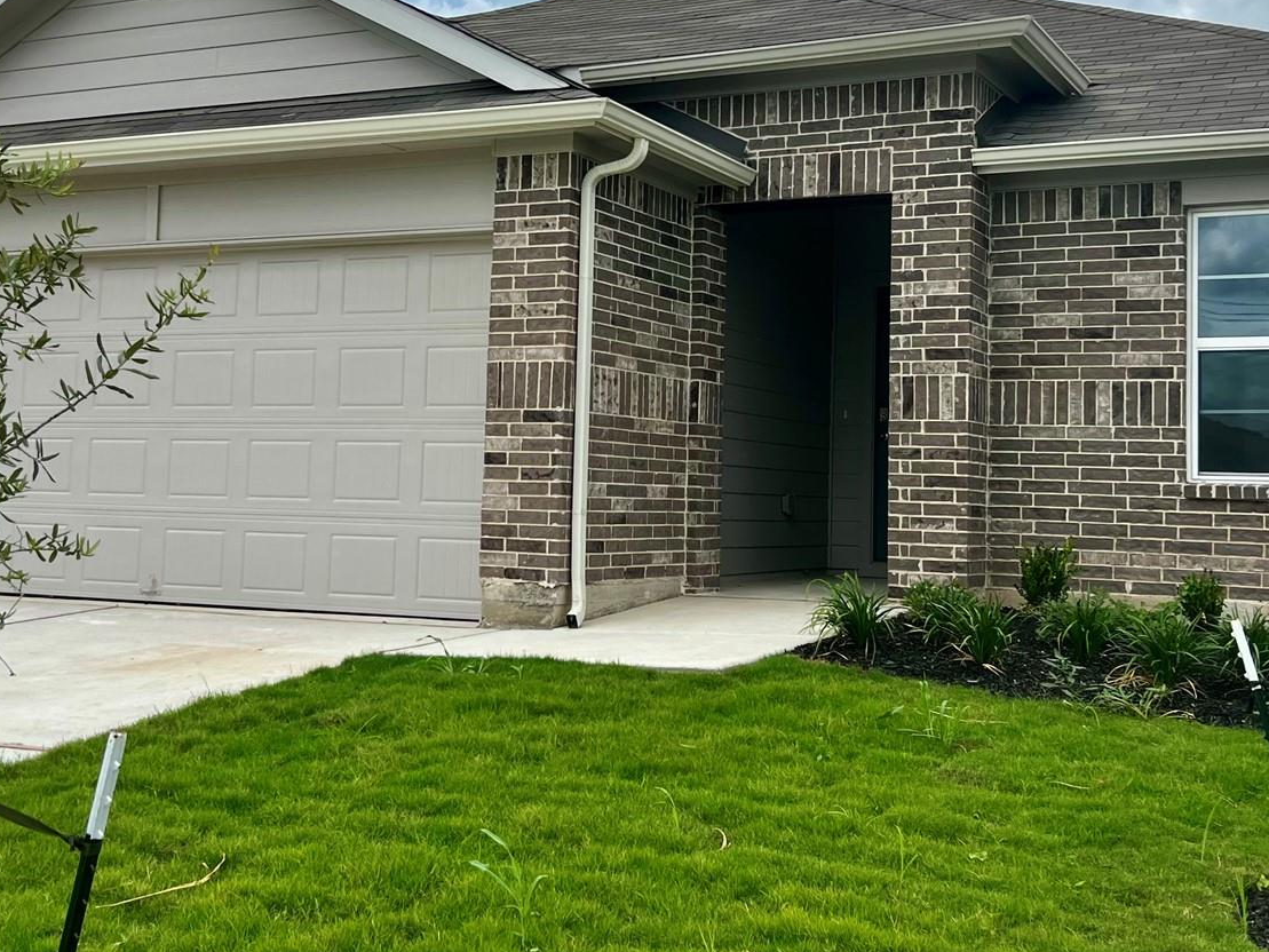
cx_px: 628
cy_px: 387
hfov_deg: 39.7
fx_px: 1760
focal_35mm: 48
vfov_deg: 30.2
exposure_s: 1/5319
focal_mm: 5.7
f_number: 1.5
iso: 50
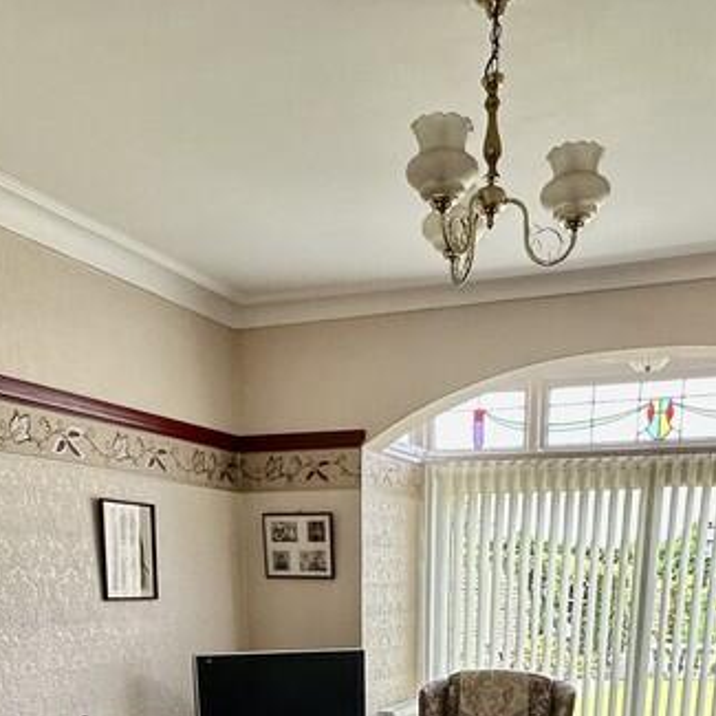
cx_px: 408
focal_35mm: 39
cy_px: 839
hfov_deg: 42.7
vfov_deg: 34.9
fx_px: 913
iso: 64
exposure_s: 1/99
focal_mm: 2.22
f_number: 2.2
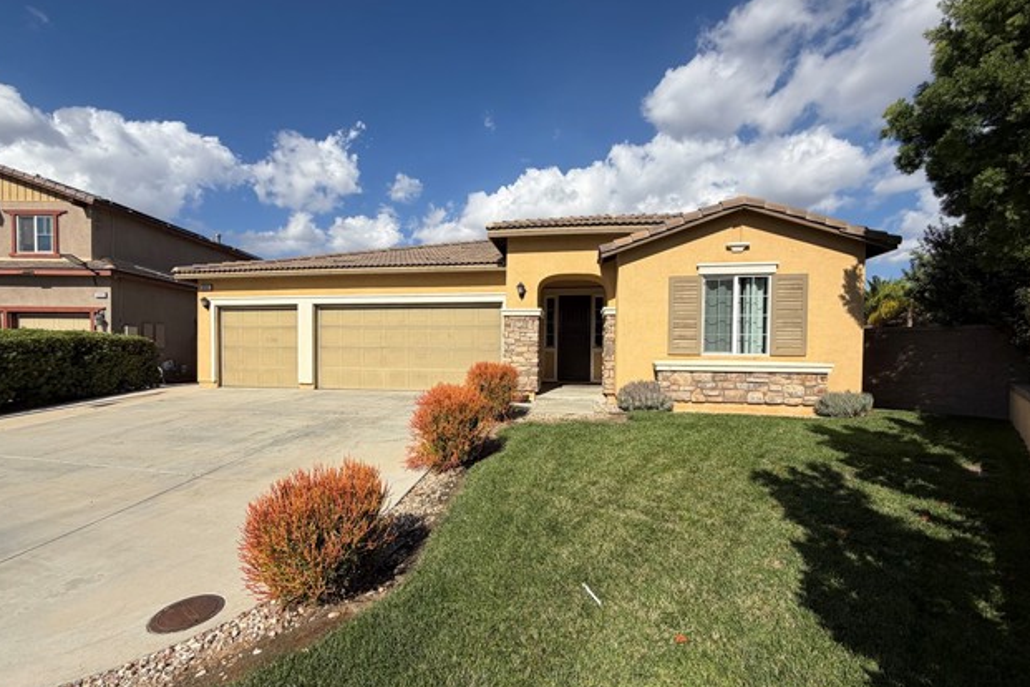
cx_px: 511
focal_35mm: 15
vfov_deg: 77.3
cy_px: 362
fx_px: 429
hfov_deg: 100.4
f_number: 2.2
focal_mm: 2.22
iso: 20
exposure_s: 1/1464
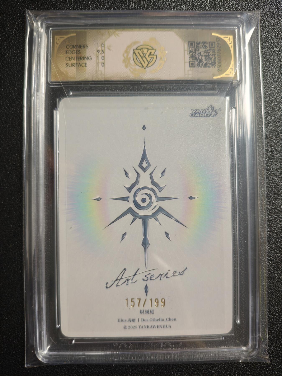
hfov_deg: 53.1
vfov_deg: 67.3
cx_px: 141
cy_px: 188
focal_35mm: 26
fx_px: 282
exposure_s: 1/50
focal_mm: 4.94
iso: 320
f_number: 1.5
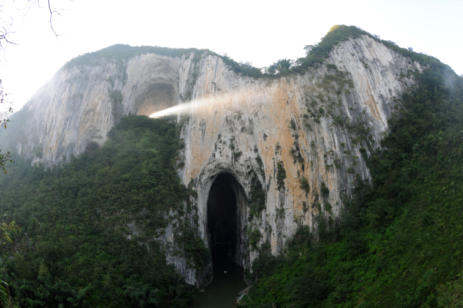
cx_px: 232
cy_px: 154
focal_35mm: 16
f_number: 11
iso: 100
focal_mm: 16
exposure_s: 1/13
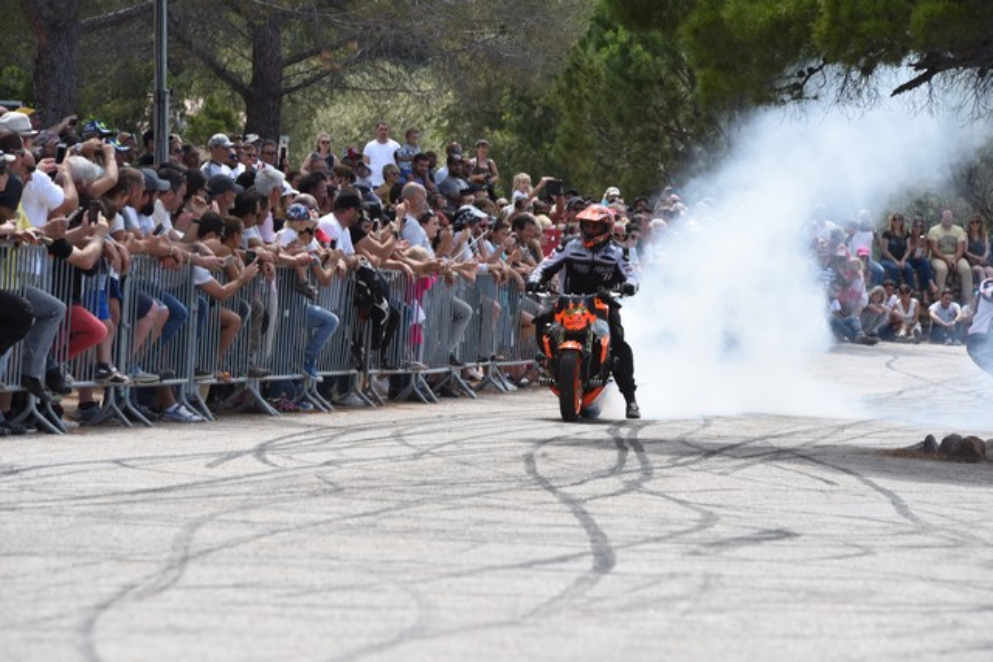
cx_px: 496
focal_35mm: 200
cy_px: 331
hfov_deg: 10.3
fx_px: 5518
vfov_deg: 6.9
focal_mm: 200
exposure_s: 1/400
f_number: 9
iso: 400
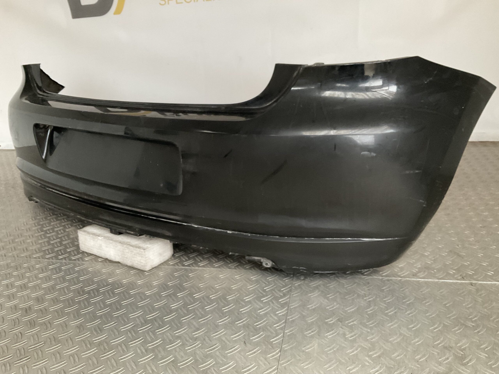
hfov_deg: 61.7
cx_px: 250
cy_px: 187
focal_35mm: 29
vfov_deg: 48.2
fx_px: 418
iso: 250
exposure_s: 1/60
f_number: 1.8
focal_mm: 3
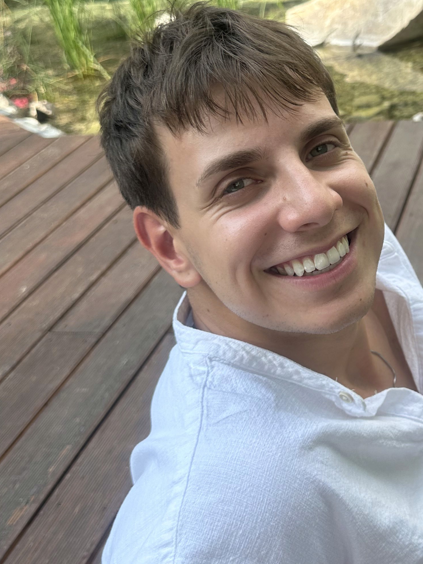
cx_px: 347
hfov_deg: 28.9
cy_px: 210
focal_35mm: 49
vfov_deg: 38.7
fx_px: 798
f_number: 1.78
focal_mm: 6.86
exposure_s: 1/704
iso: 80
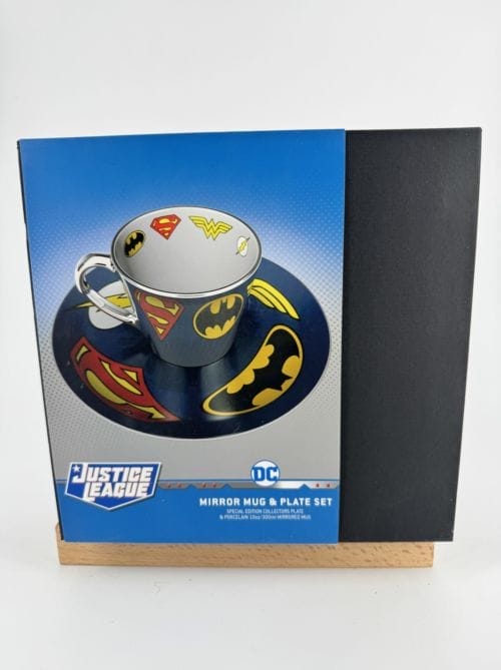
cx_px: 250
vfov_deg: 71.7
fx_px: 464
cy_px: 335
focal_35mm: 24
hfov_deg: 56.7
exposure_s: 1/514
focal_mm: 6.76
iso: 80
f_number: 1.78
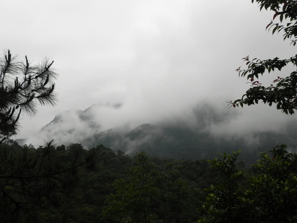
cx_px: 148
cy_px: 112
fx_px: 352
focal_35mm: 41
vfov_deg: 35.1
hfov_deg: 45.8
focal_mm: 7.3
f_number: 5
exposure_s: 1/222
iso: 160
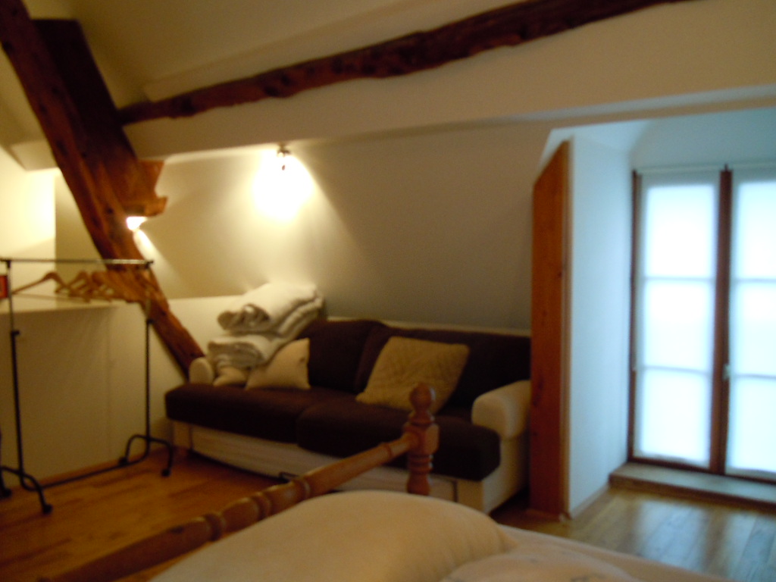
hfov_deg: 60.0
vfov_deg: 46.8
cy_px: 291
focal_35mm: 30
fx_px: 673
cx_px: 388
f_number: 3.5
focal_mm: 5.4
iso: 400
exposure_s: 1/10
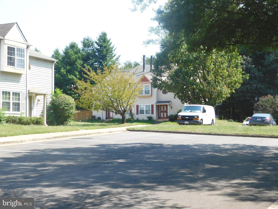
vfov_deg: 24.8
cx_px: 139
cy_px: 104
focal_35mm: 59
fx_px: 474
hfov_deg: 32.7
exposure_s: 1/400
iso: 125
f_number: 4
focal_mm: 10.4
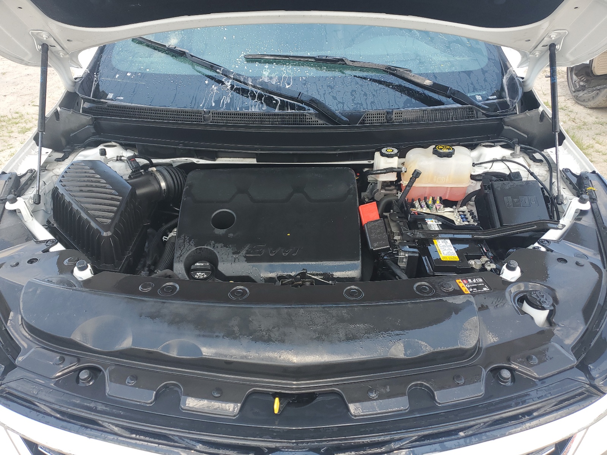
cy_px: 228
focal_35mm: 26
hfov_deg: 67.3
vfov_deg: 53.1
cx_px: 304
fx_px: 456
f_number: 1.5
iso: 50
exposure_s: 1/455
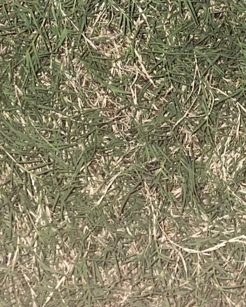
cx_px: 96
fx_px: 1028
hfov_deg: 13.6
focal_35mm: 113
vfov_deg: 16.1
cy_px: -88
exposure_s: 1/4
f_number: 1.6
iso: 40
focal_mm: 4.2
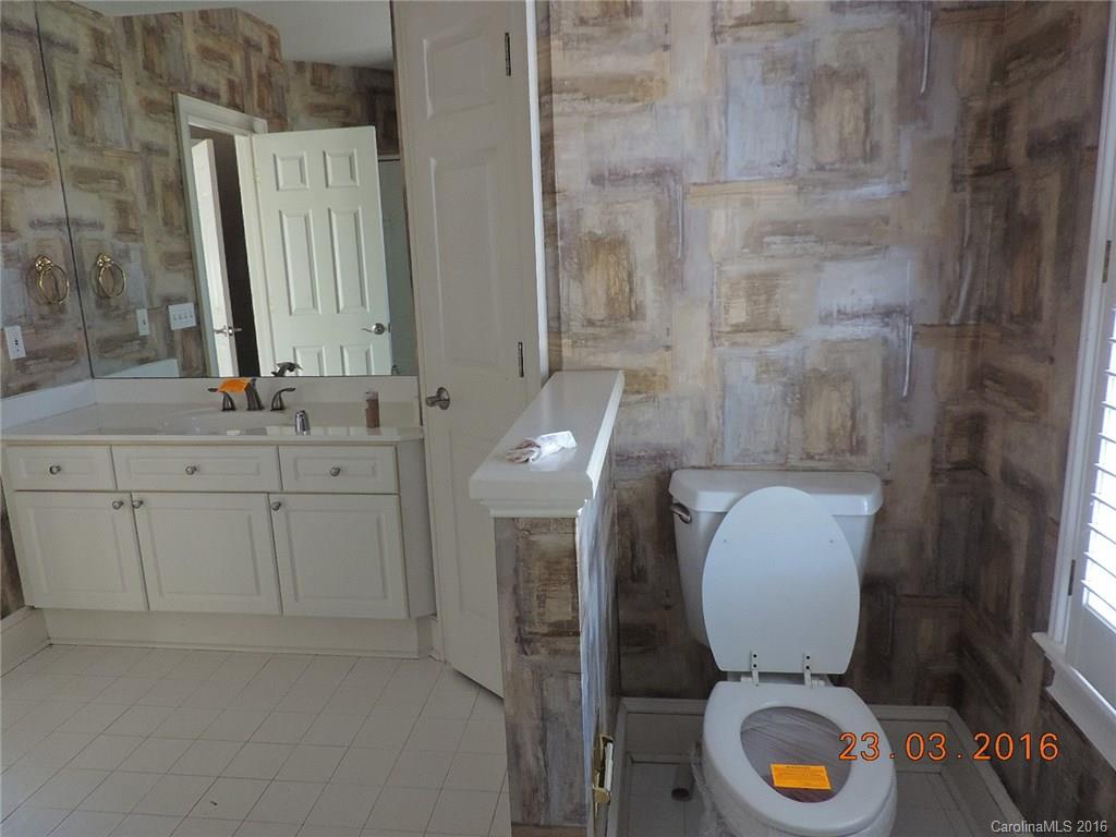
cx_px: 558
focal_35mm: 24
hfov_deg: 71.6
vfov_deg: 56.8
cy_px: 418
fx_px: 774
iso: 360
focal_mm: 4.3
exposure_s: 1/30
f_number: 3
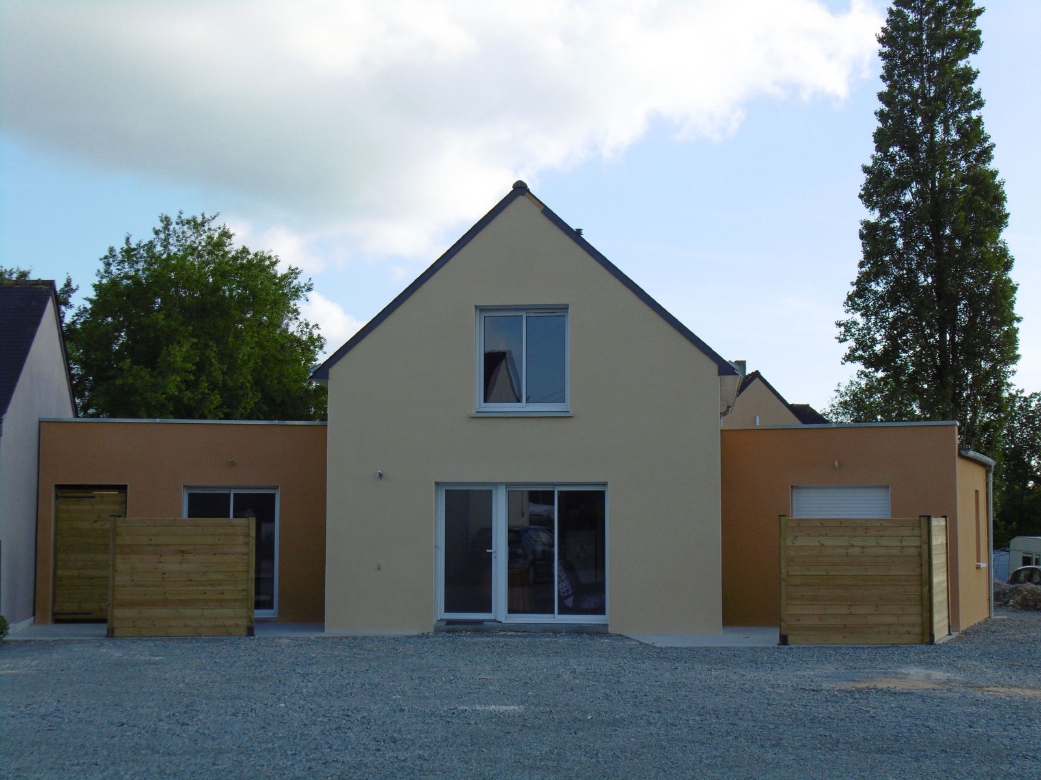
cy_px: 390
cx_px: 520
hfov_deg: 33.2
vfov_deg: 25.2
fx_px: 1744
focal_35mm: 58
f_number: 4
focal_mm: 10.5
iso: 100
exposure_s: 1/640
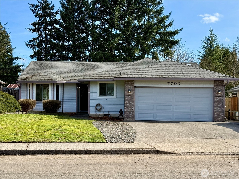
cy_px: 90
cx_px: 120
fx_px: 331
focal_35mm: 48
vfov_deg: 30.3
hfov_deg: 39.7
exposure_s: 1/2415
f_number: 1.78
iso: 64
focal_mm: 6.76
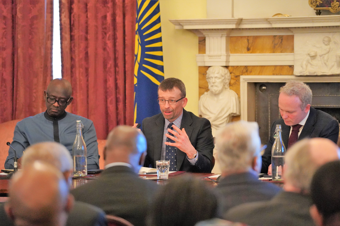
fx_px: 1558
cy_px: 113
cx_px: 170
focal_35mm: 165
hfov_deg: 12.5
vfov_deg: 8.3
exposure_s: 1/160
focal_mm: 165
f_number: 4
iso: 12800
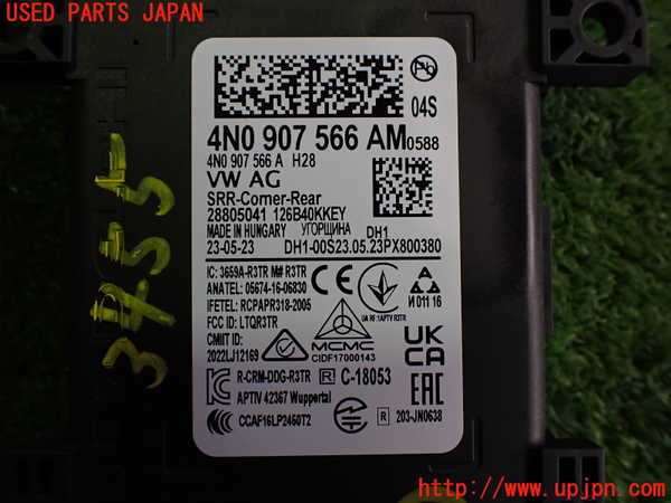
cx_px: 336
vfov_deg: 46.8
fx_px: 582
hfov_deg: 60.0
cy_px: 252
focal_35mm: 30
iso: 250
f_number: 2.3
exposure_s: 1/125
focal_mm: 5.4
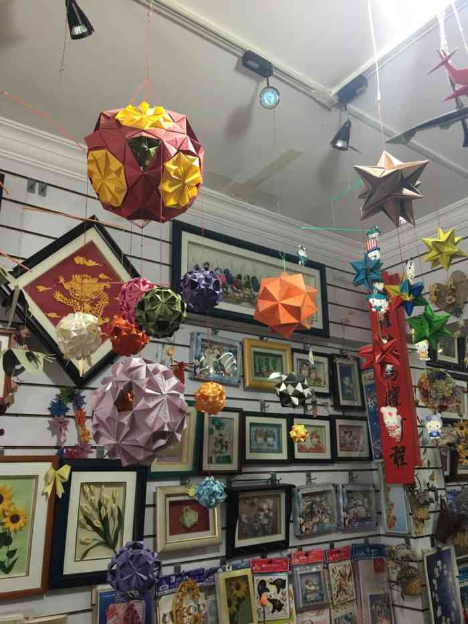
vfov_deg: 61.7
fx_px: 523
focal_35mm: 29
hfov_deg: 48.2
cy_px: 312
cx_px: 234
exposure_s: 1/17
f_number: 2.2
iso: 64
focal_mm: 4.15
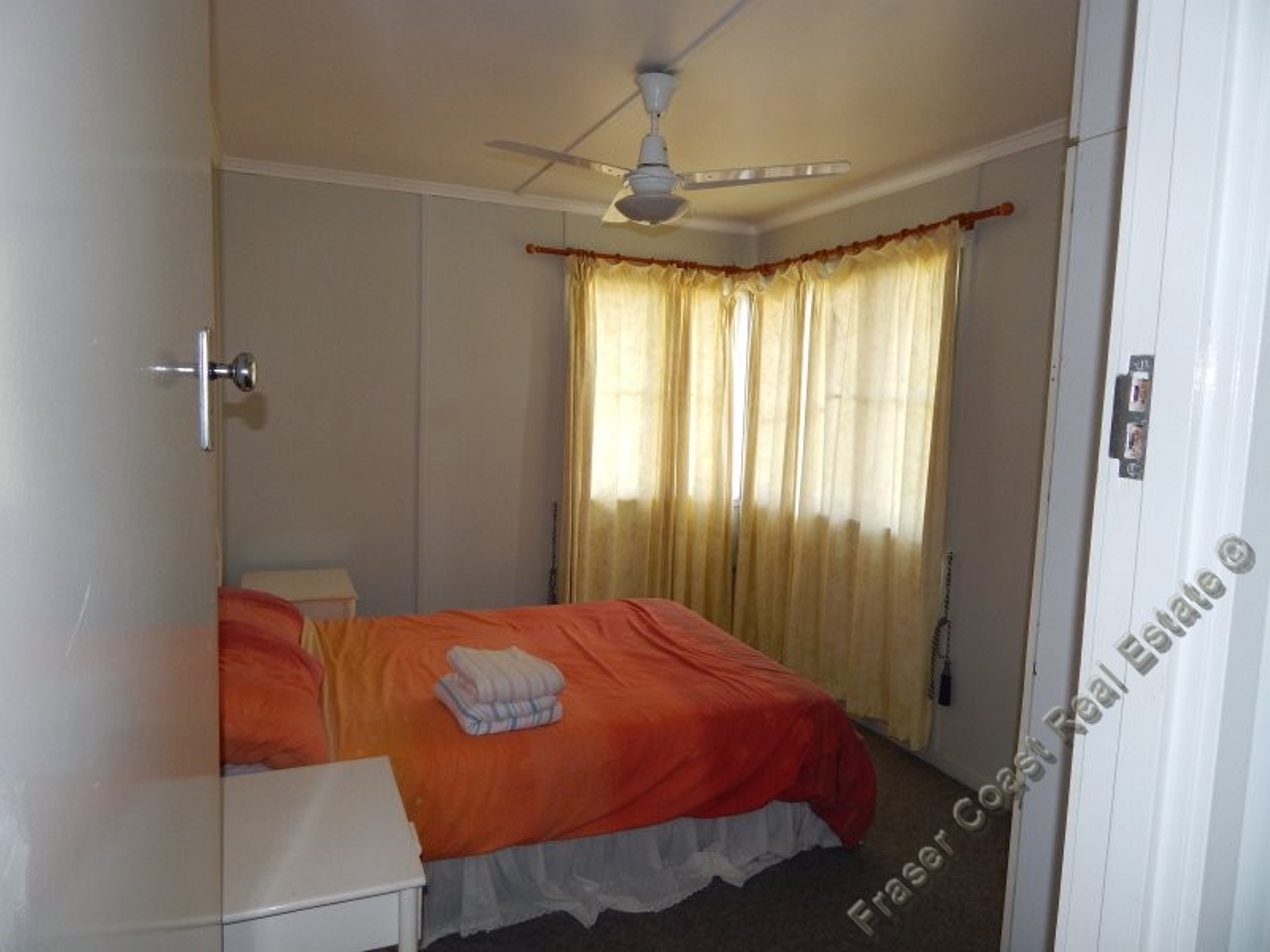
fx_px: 807
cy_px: 476
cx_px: 635
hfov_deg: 76.4
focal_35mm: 22
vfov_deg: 61.1
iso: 140
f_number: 3
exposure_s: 1/30
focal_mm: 4
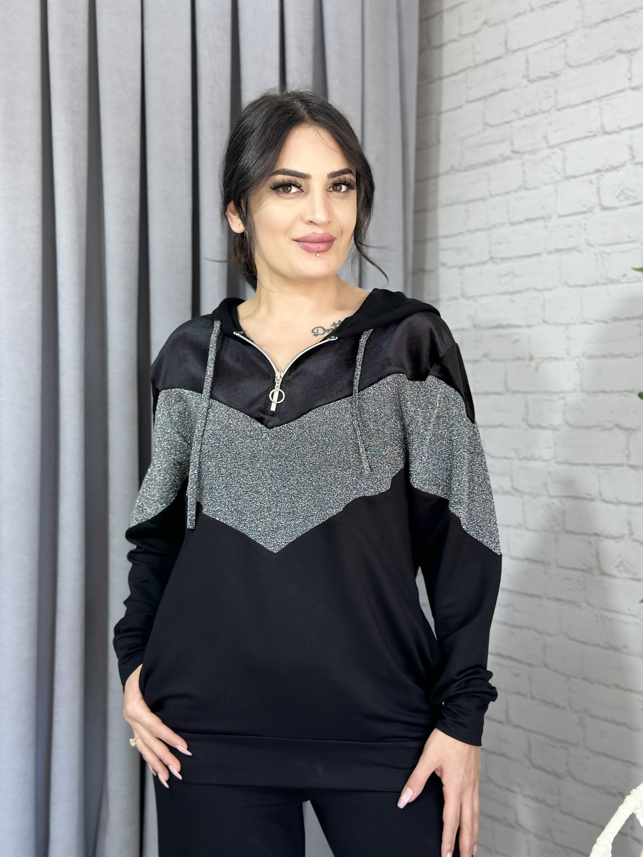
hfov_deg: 30.3
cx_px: 322
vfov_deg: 39.7
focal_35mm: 48
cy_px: 428
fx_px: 1189
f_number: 1.78
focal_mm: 6.86
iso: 64
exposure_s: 1/100
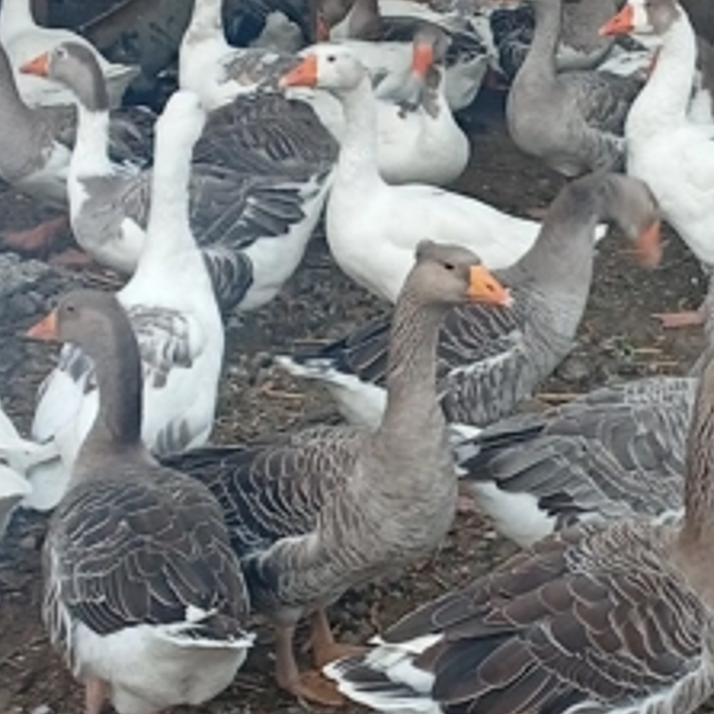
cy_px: 391
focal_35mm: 90
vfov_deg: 19.3
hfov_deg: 19.3
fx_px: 2100
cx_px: 451
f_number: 1.8
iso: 329
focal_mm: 3.98
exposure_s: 1/33.3
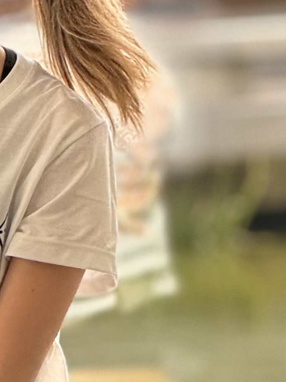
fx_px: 5794
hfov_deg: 2.8
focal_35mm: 526
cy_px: 167
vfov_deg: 3.8
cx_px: -80
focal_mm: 15.66
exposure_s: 1/201
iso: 64
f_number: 2.8
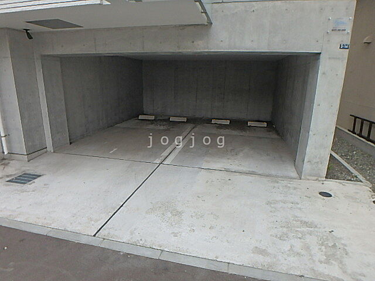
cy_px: 140
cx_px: 188
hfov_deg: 79.0
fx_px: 227
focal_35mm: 21
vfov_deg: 63.4
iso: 125
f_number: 3.5
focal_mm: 3.7
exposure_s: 1/80
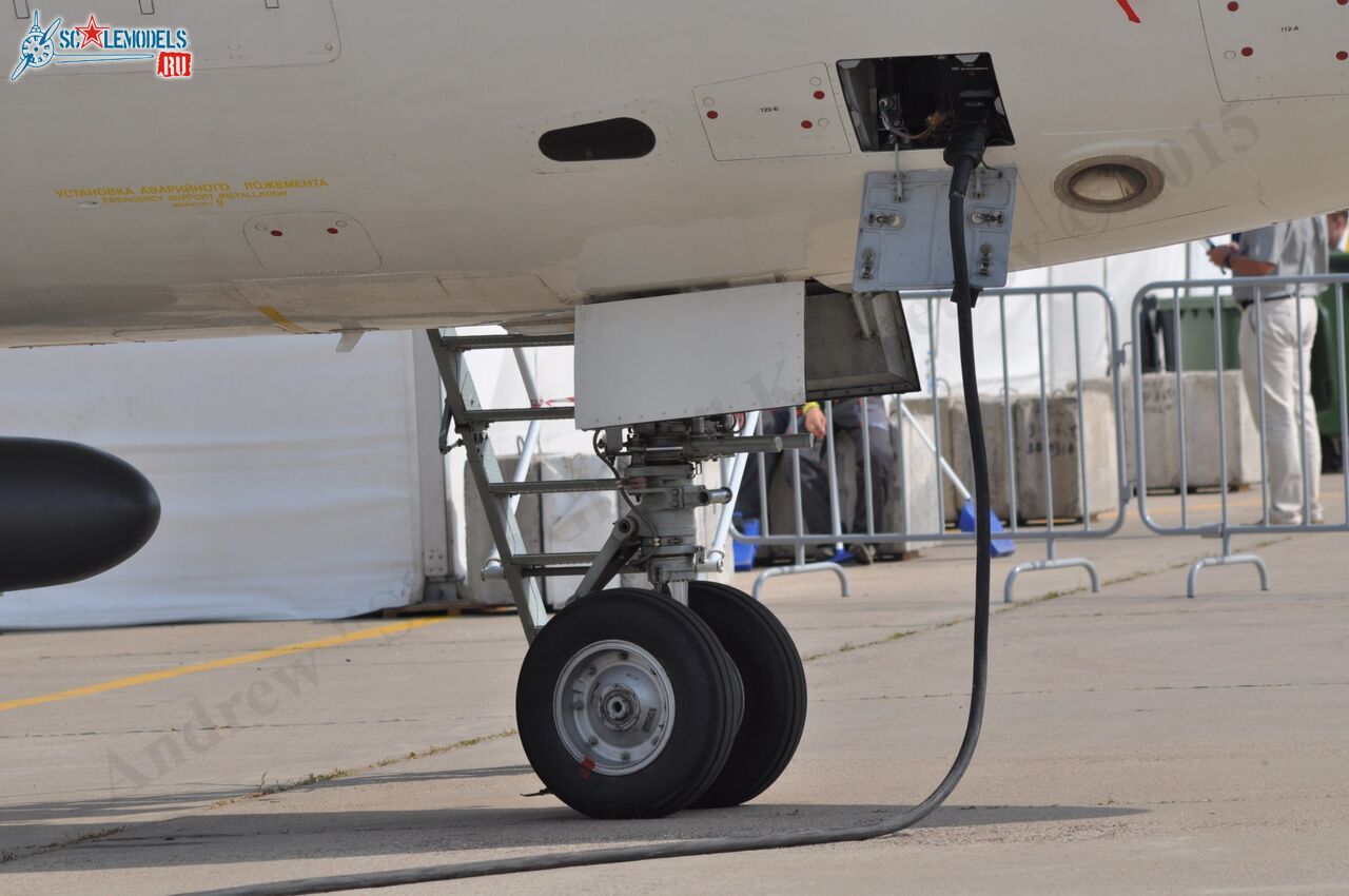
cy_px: 448
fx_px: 11789
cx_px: 674
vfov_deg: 4.4
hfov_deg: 6.5
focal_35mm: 315
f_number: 8
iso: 200
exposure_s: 1/800
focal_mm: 210
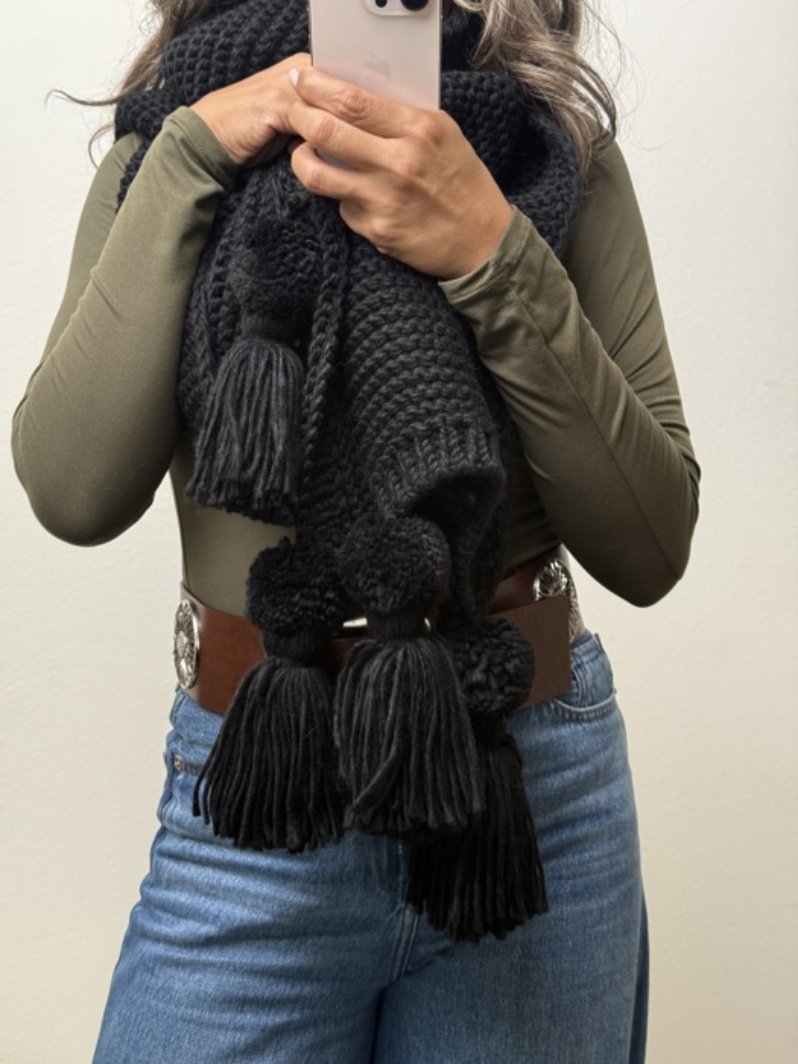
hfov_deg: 30.3
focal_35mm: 48
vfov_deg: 39.7
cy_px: 532
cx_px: 399
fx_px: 1475
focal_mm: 6.76
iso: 100
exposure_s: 1/71
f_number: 1.78
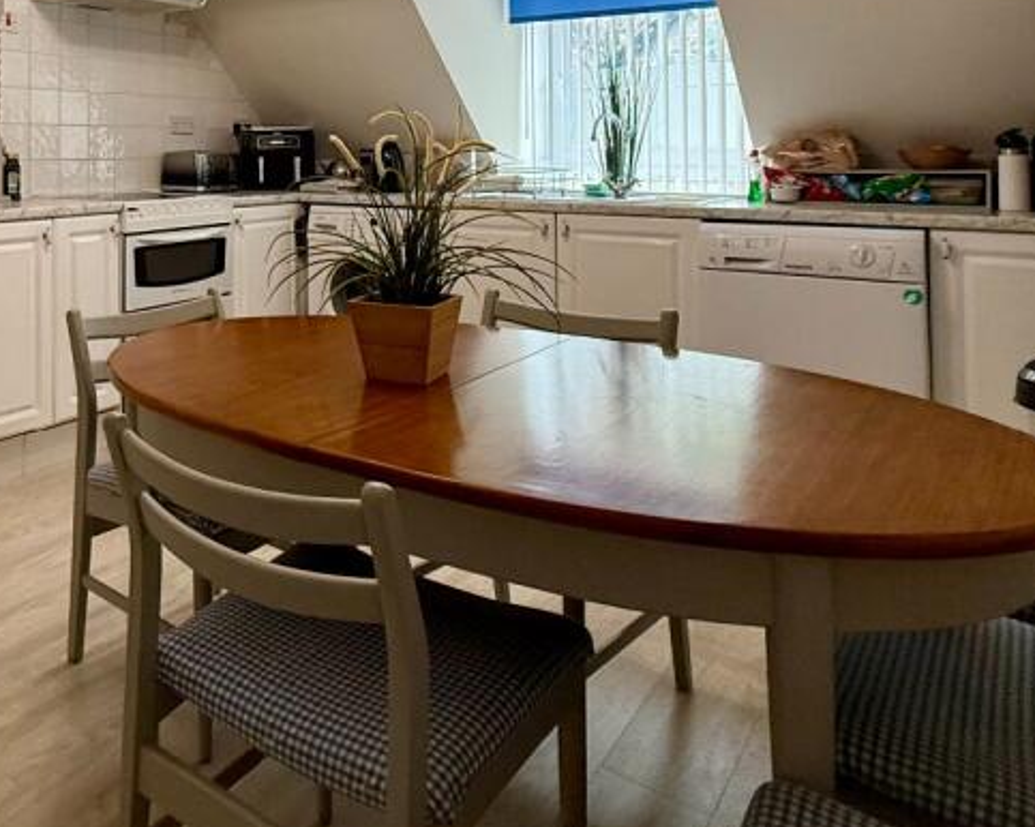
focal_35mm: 29
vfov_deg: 46.7
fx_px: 888
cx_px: 244
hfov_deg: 57.1
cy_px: 139
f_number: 2.2
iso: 250
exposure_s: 1/100
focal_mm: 2.22
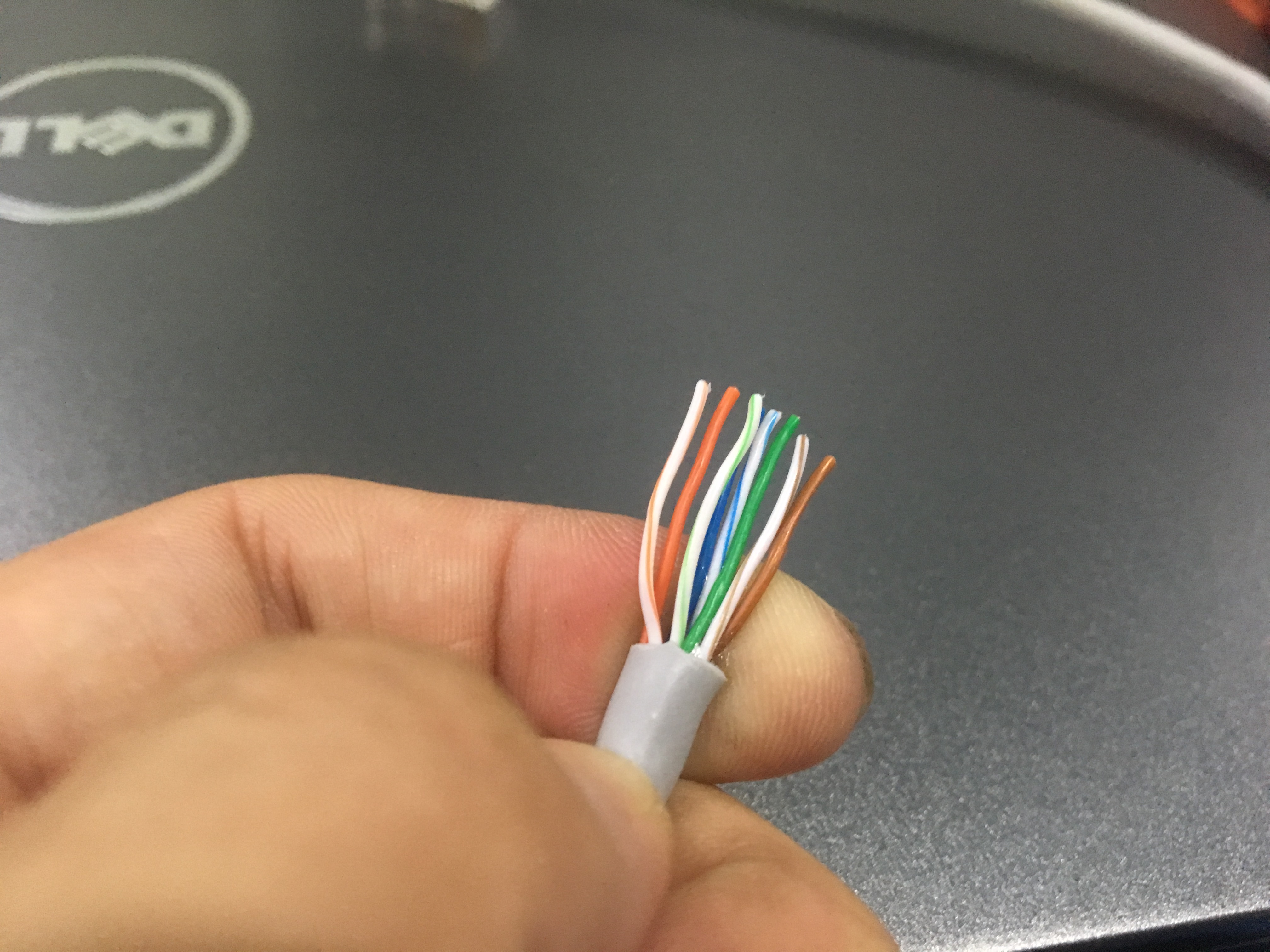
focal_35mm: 29
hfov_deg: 61.7
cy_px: 476
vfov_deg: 48.2
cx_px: 635
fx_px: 1064
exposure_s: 1/25
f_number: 2.2
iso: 200
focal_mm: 4.15
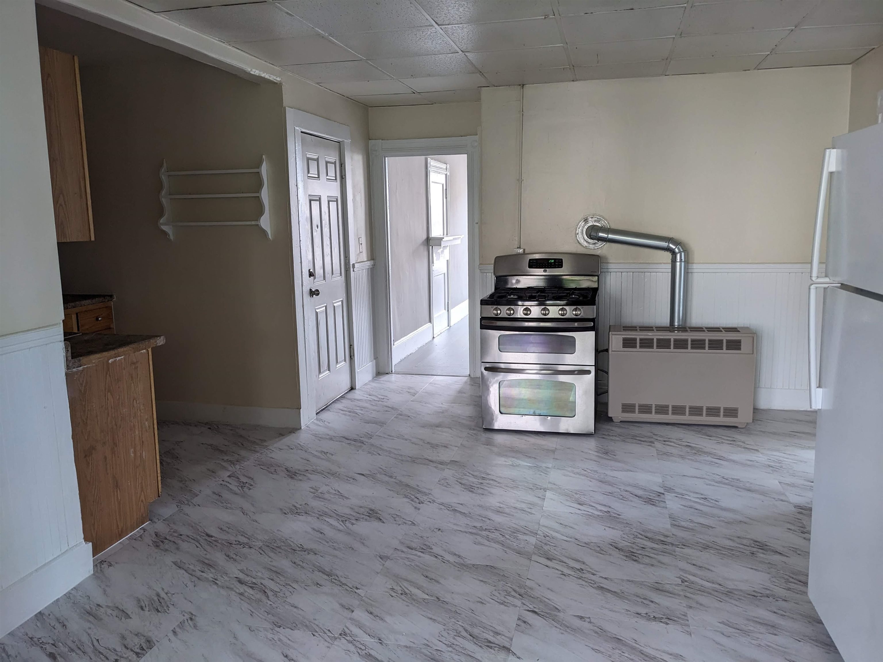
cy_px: 331
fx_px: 689
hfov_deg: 65.3
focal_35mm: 27
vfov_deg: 51.4
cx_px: 442
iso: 76
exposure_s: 1/40
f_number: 1.73
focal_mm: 4.38
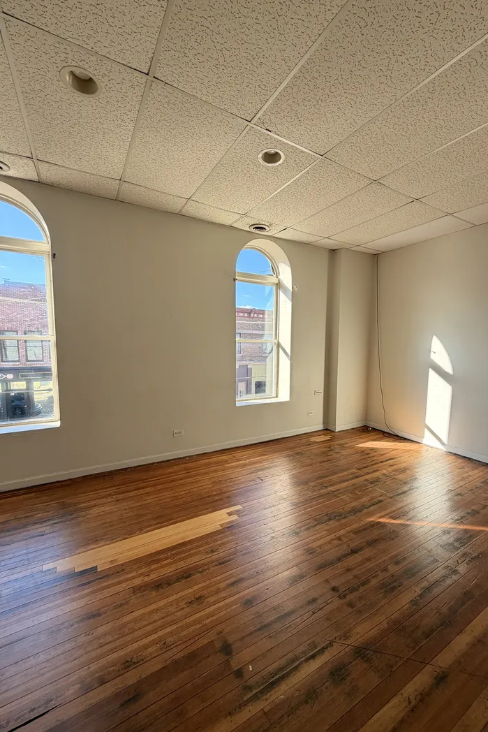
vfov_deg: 100.4
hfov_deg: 77.3
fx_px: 305
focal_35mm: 15
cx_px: 259
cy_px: 374
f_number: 2.2
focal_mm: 2.22
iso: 50
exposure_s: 1/126
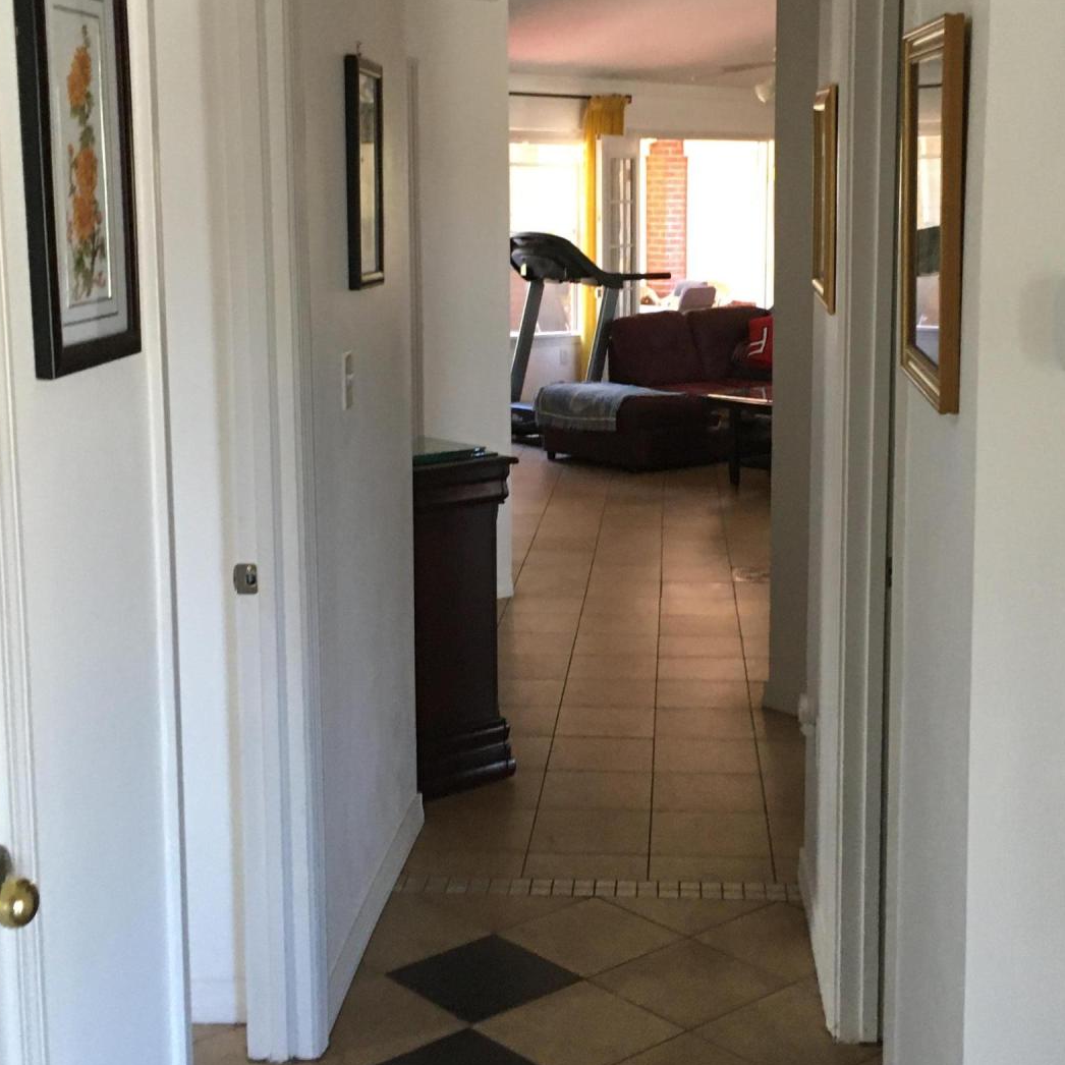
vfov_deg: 34.6
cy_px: 427
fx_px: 1706
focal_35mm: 49
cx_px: 602
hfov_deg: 34.6
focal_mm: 4.15
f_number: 2.2
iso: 125
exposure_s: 1/30
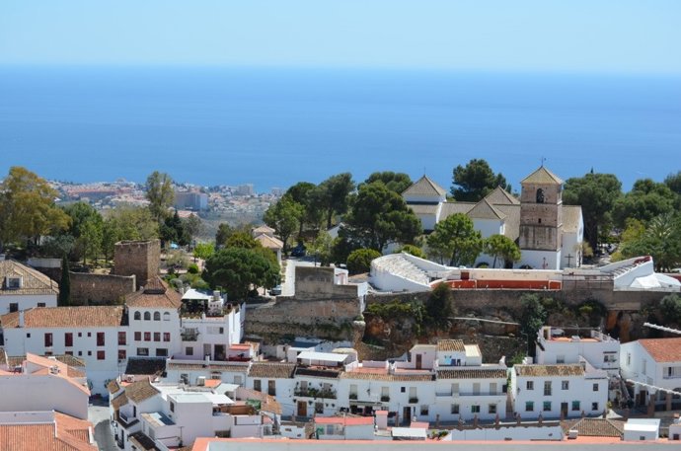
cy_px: 226
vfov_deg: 16.5
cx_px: 340
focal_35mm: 82
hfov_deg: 24.7
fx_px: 1557
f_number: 8
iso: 110
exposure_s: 1/250
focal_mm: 55
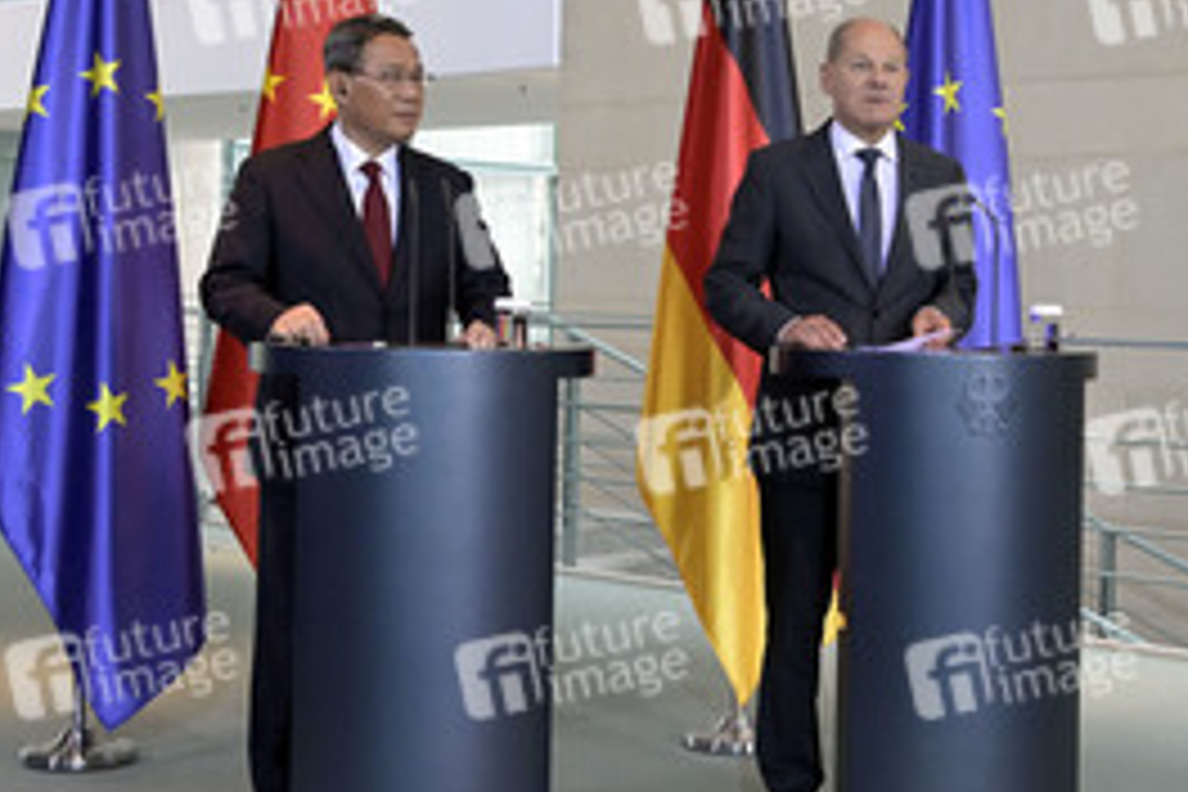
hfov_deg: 34.5
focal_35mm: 58
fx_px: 1914
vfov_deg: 23.4
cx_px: 632
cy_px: 328
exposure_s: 1/400
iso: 8000
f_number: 6.3
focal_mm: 34
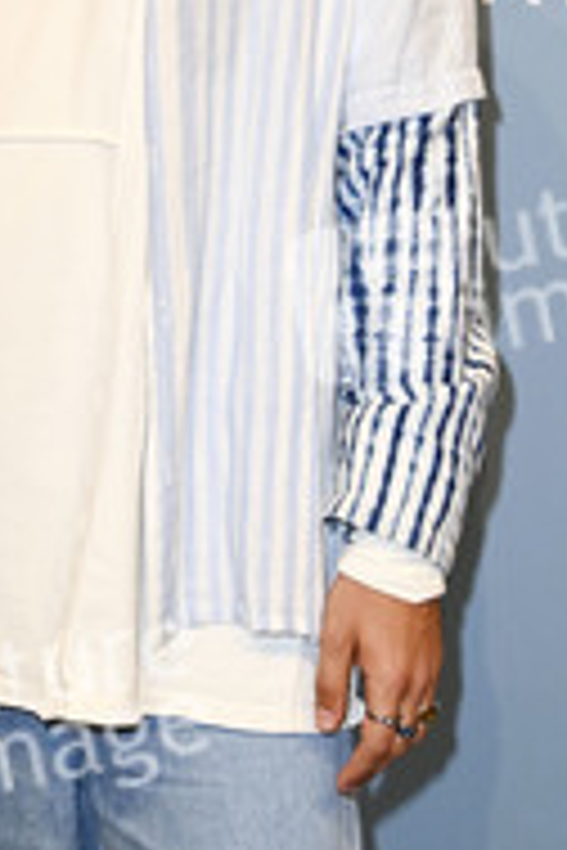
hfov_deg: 10.4
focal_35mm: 131
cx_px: 108
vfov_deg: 15.4
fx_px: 3095
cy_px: 54
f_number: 5.6
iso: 400
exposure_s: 1/250
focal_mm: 62
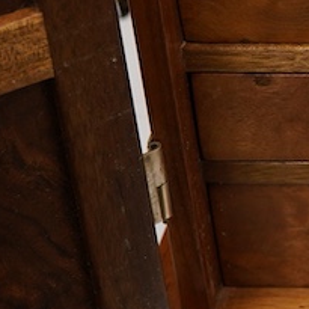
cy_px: -60
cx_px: 613
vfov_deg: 10.2
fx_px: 1697
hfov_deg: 9.7
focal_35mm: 168
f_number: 8
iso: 1250
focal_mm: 30
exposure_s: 1/125
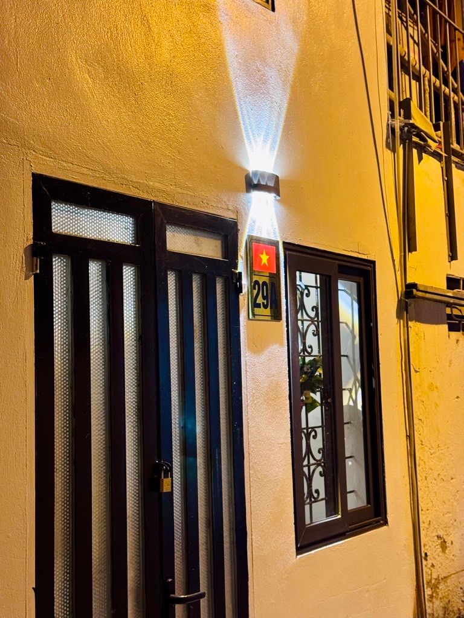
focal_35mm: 48
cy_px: 309
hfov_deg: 30.3
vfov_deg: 39.7
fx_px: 858
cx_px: 232
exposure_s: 1/33
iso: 320
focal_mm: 6.76
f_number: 1.78
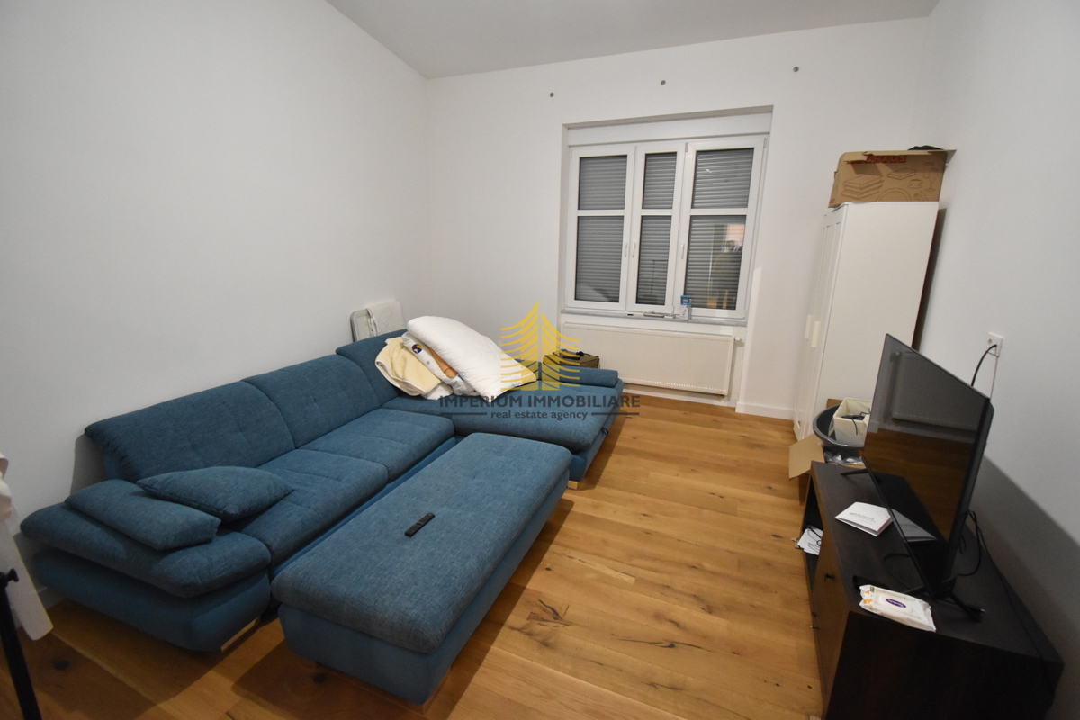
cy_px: 360
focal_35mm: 15
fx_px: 450
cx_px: 540
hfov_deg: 100.4
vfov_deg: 77.3
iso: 3600
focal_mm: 10
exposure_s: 1/30
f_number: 4.5
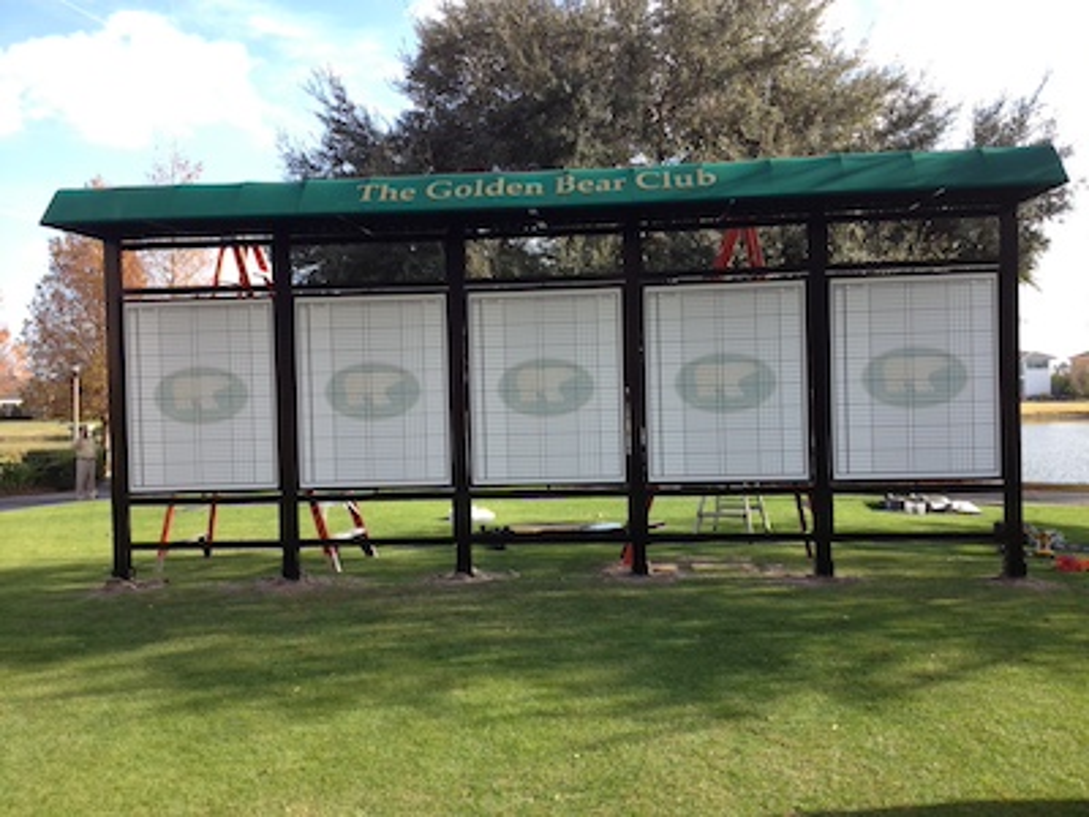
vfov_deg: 40.7
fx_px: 1101
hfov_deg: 52.6
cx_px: 544
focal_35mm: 35
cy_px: 408
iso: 64
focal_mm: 4.28
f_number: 2.4
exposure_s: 1/546
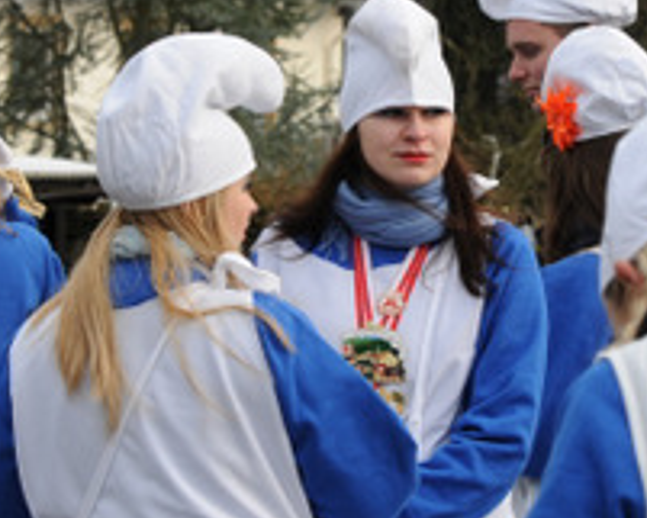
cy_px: 183
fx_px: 4694
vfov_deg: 6.3
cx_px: 367
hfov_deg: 7.9
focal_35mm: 245
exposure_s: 1/200
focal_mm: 70
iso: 200
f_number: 7.1
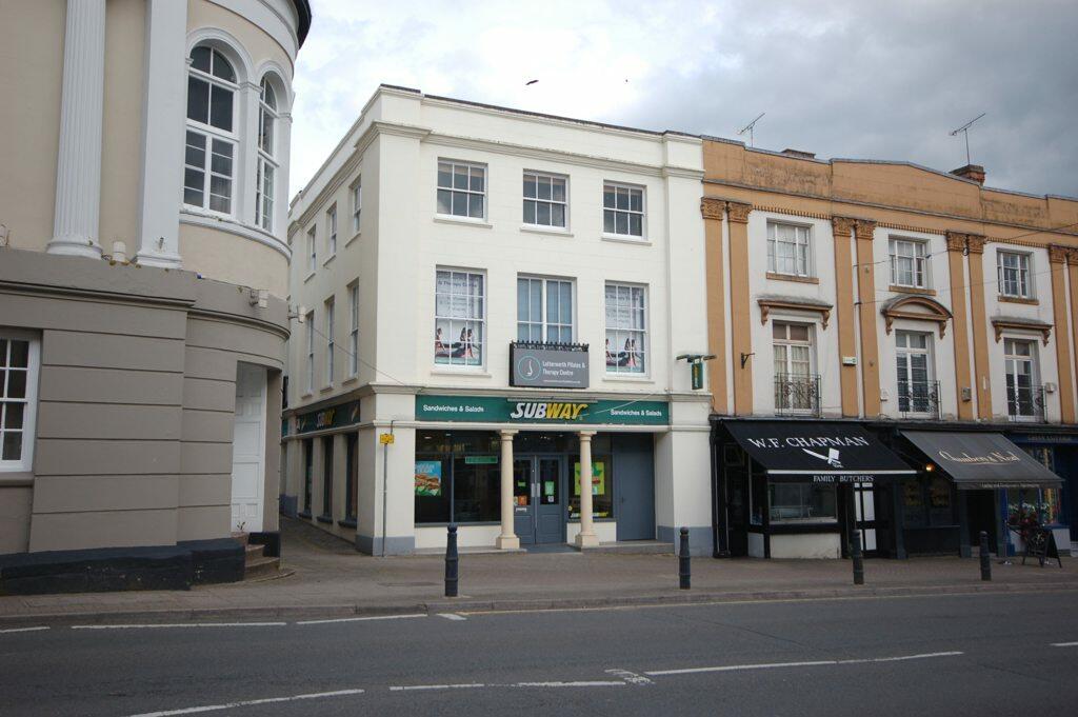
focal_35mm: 30
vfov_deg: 43.5
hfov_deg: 62.0
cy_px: 358
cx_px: 539
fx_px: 898
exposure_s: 1/500
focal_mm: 20
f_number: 5.6
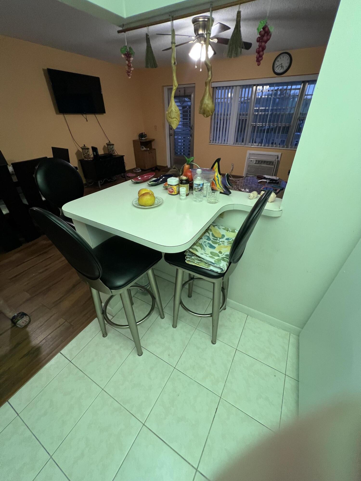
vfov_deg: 106.2
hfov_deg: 89.9
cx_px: 180
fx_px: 181
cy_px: 240
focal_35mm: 13
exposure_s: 1/60
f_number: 1.8
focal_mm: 1.57
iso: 160
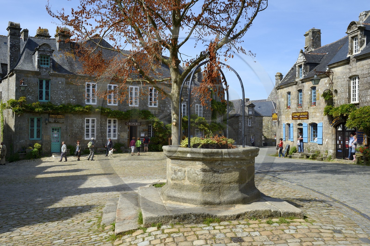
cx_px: 185
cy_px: 123
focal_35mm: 34
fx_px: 349
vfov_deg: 38.8
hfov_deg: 55.8
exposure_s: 1/250
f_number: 13
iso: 200
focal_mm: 34
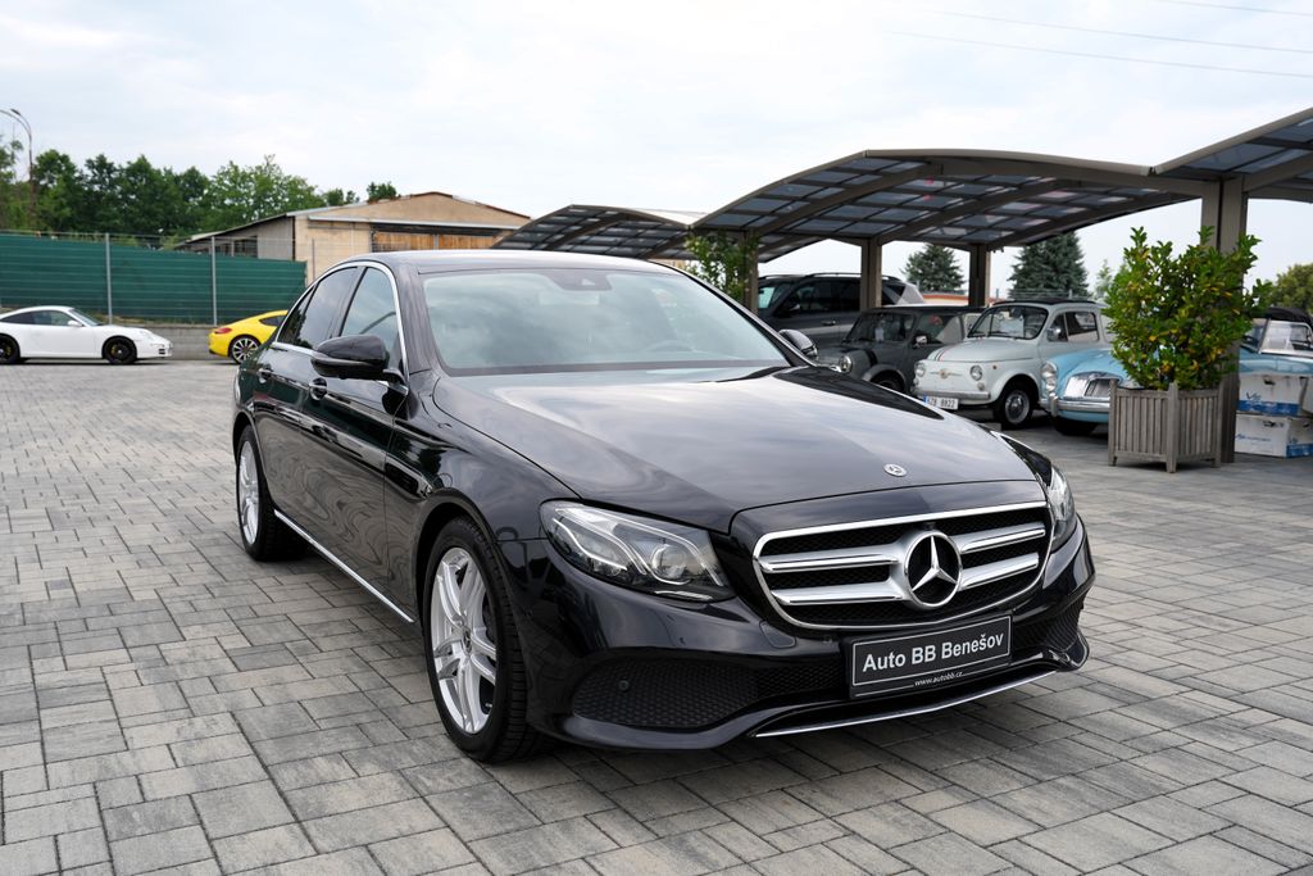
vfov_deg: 40.0
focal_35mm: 33
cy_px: 438
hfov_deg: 57.2
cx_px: 656
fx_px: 1204
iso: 100
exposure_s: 1/125
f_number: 5
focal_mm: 33
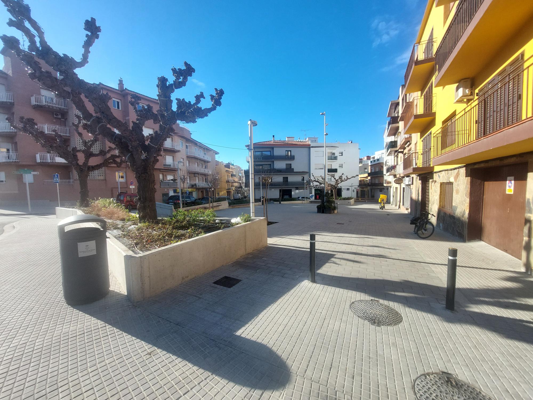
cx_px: 266
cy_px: 200
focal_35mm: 13
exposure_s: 1/961
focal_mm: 1.74
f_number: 2.2
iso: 50
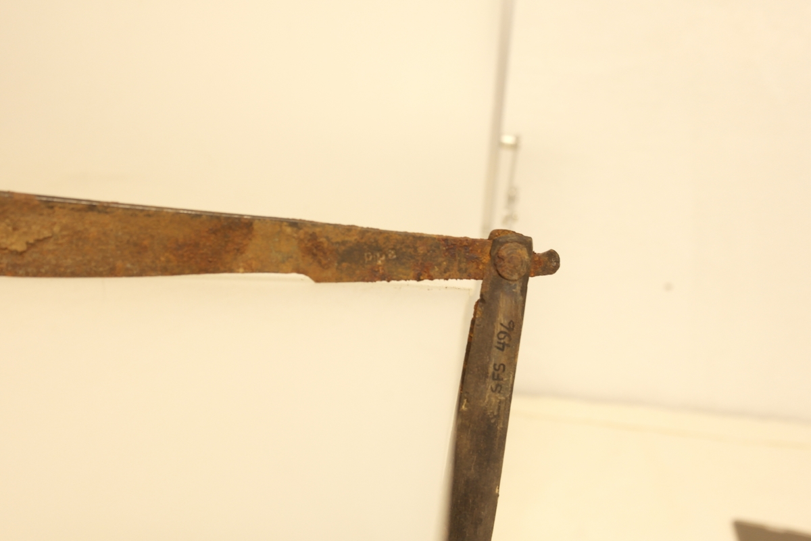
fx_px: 676
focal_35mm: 30
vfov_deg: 43.6
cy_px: 270
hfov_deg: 61.9
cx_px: 406
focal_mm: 20
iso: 400
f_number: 7.1
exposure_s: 1/10
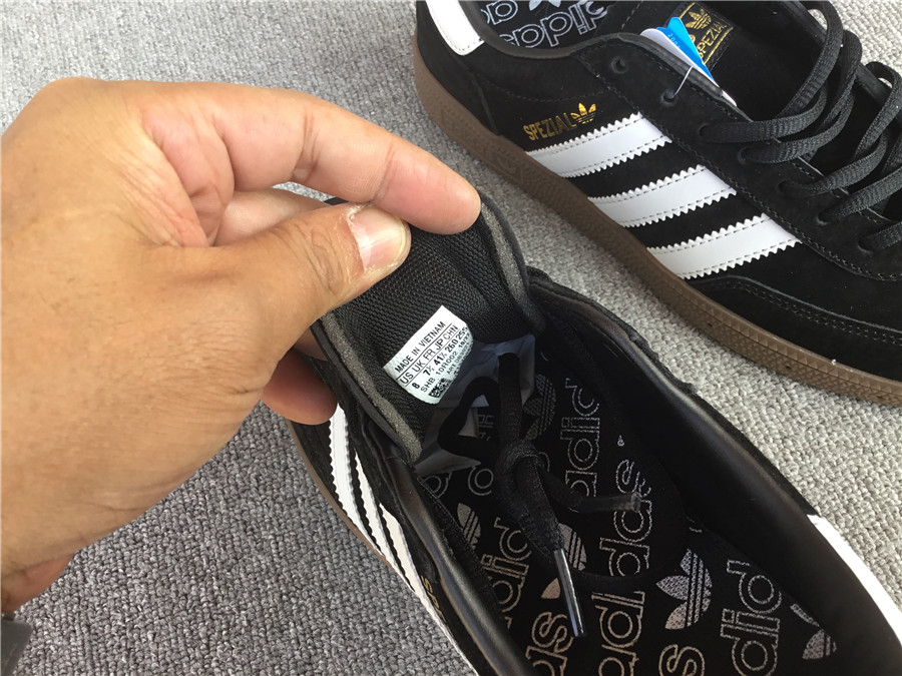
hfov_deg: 58.4
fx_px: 808
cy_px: 338
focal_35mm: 31
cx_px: 451
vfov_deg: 45.4
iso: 32
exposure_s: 1/100
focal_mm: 3.3
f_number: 2.4
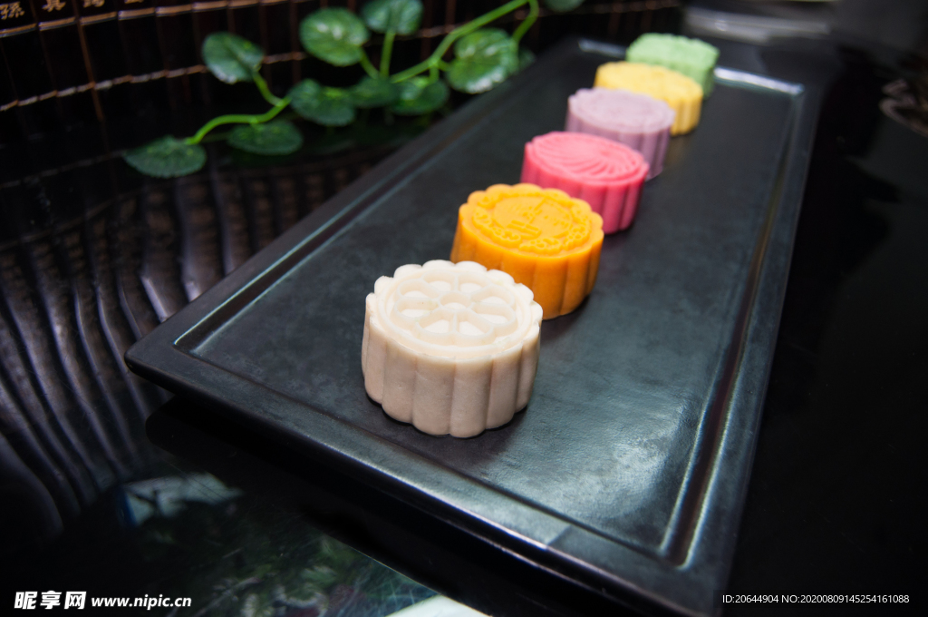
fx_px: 695
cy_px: 308
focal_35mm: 27
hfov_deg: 67.4
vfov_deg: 47.8
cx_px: 464
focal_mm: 18
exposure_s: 1/125
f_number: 3.5
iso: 400
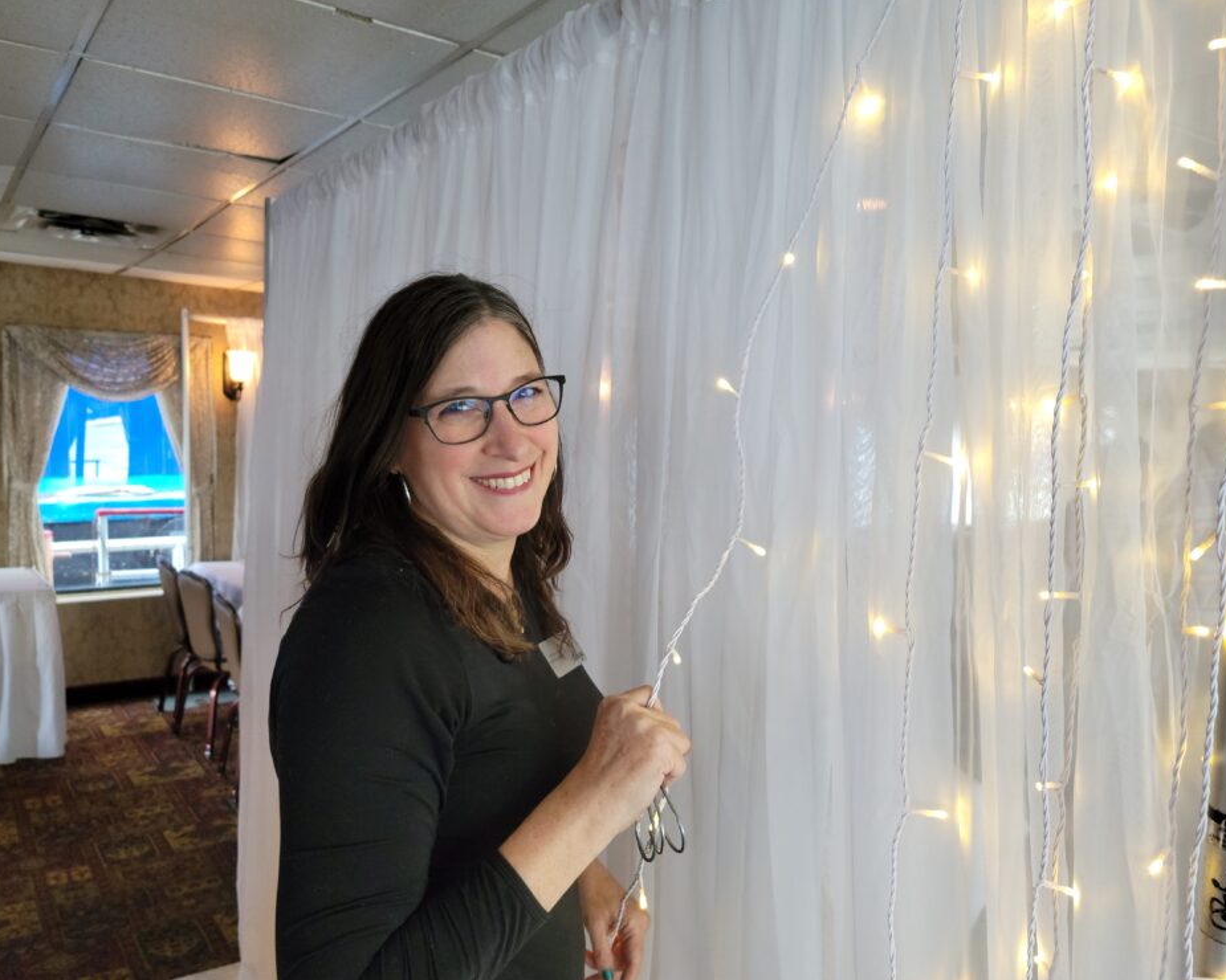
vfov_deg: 53.2
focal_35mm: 27
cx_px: 608
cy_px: 485
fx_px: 980
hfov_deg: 64.1
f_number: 1.8
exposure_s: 1/59
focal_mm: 7
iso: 125
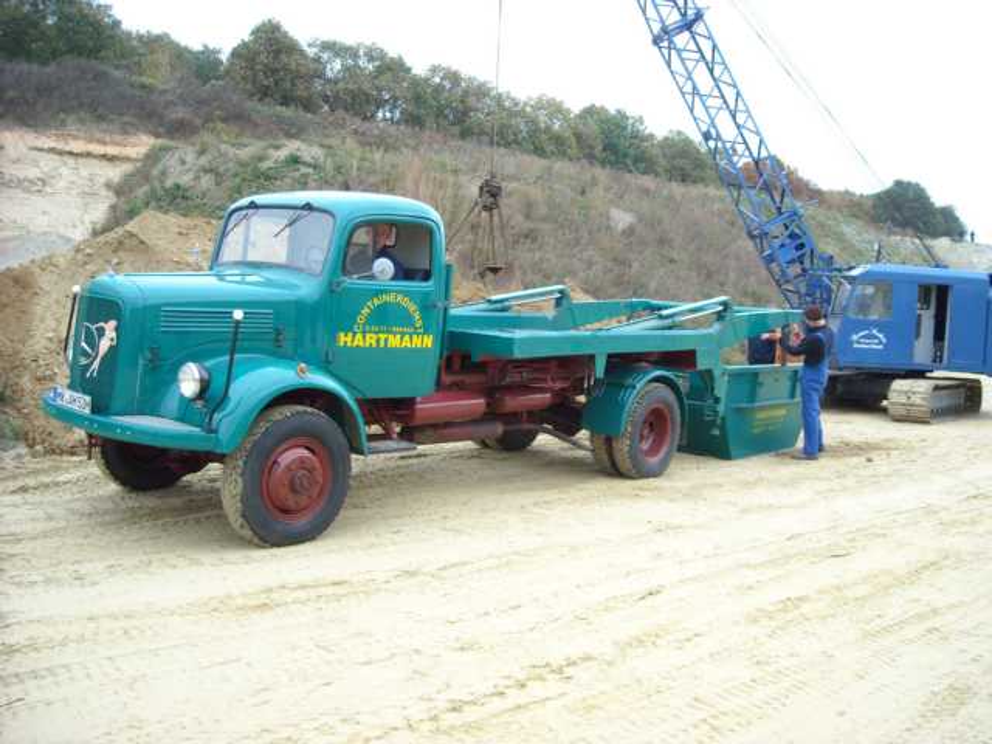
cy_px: 372
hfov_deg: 52.6
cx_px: 496
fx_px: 1003
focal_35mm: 35
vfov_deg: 40.7
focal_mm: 5.7
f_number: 2.8
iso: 64
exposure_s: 1/109
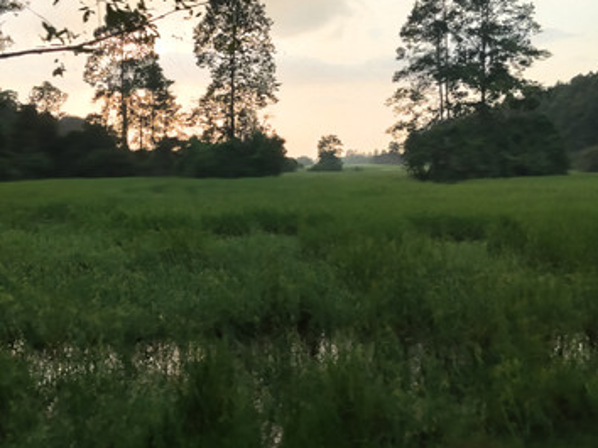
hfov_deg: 45.5
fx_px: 708
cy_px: 199
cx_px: 233
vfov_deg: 35.1
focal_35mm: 41
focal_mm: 4.22
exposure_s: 1/234
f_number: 1.8
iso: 50
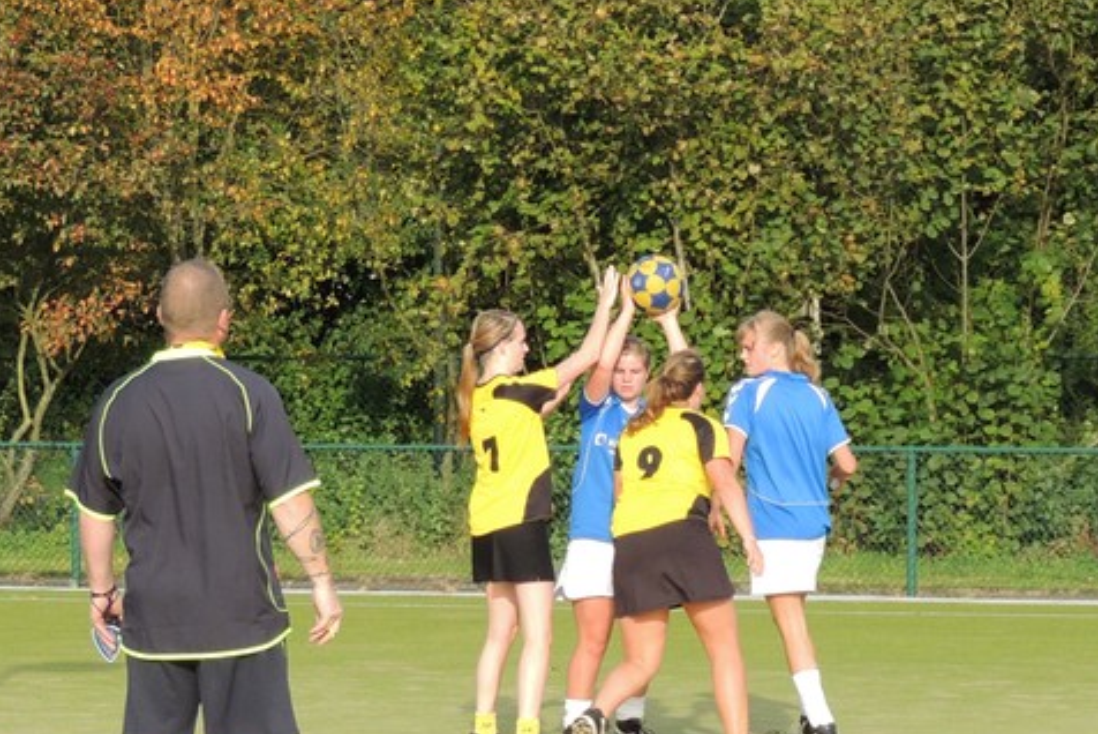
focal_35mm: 190
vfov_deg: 7.2
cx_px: 900
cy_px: 607
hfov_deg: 10.8
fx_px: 5798
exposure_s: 1/320
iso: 100
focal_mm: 15.1
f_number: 4
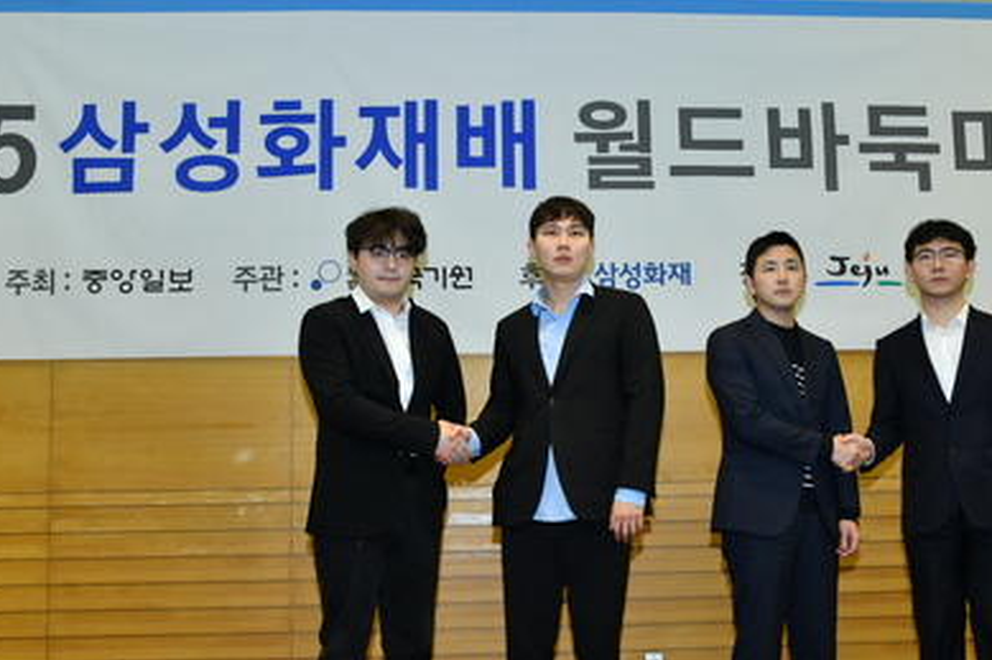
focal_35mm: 44
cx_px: 571
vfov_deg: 30.4
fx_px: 1212
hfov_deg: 44.4
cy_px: 391
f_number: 3.2
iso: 1000
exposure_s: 1/80
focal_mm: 29
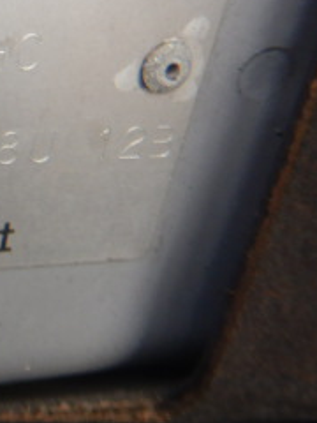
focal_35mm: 64
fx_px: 781
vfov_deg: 30.1
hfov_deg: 18.7
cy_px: 145
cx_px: -224
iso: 160
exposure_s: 1/30
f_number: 2.8
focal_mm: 4.3
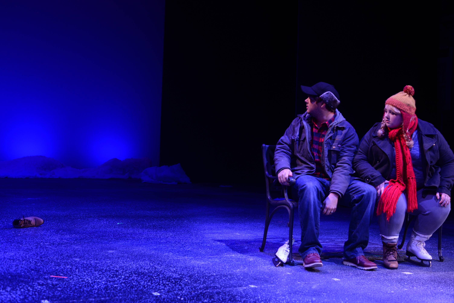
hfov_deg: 39.6
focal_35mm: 50
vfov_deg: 27.0
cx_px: 227
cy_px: 152
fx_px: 631
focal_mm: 50
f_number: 4.5
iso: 640
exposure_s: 1/60
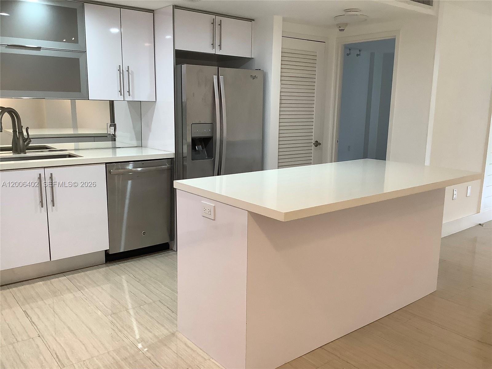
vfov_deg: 45.4
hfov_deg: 58.4
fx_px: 441
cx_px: 246
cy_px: 184
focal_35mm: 31
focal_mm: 3.3
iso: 100
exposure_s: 1/60
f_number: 2.4
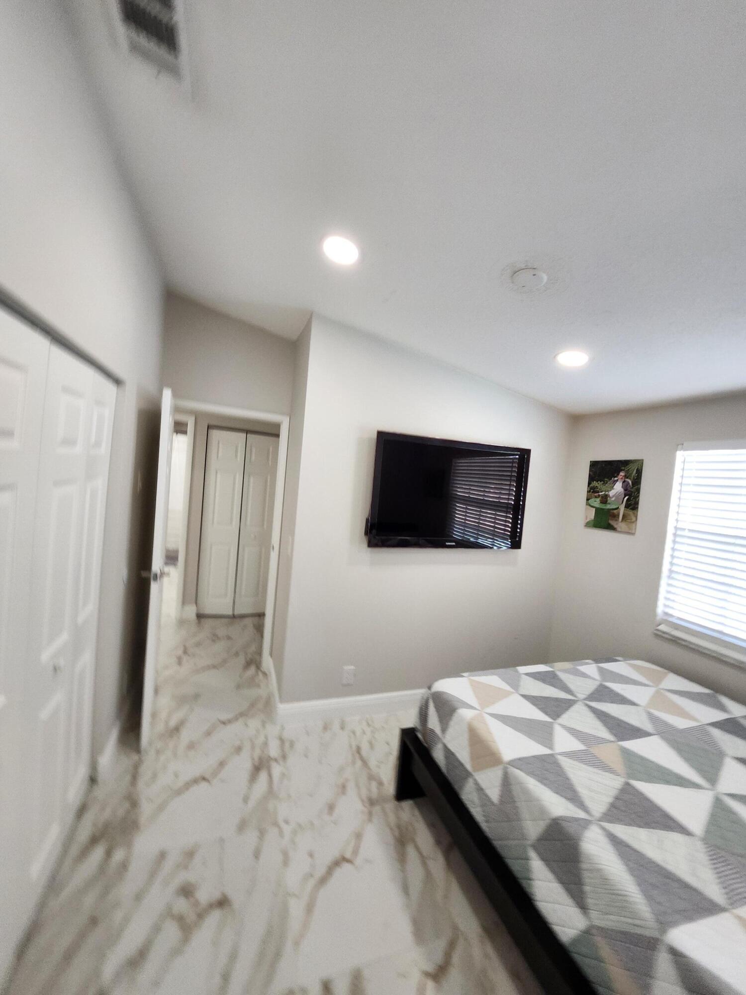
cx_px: 373
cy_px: 498
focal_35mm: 13
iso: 125
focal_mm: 1.74
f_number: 2.2
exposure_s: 1/60
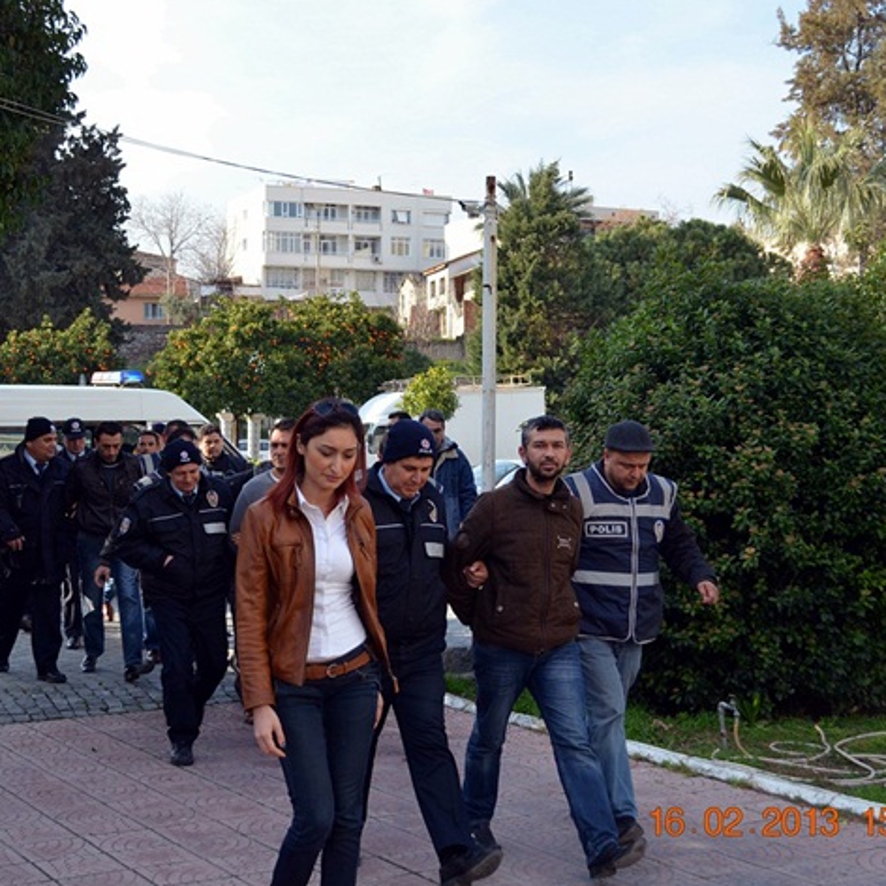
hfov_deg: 30.2
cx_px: 403
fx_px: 1640
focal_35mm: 57
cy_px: 439
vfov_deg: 30.2
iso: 500
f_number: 4.5
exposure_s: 1/1000
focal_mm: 29
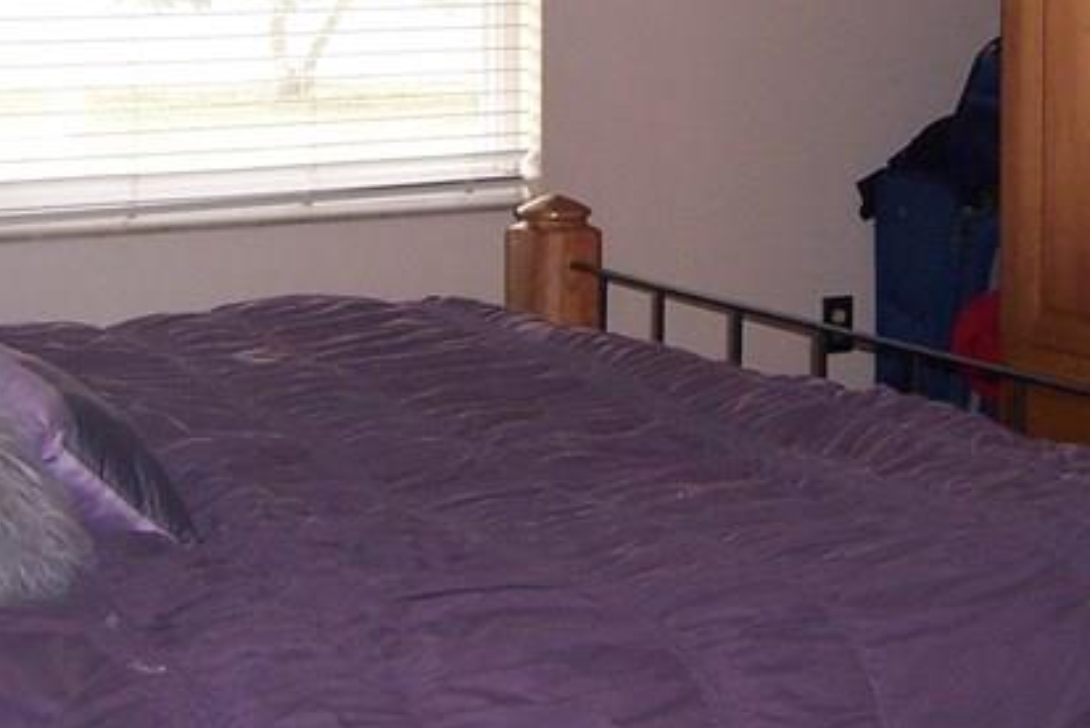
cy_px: 16
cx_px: 676
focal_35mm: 85
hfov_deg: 23.8
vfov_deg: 15.8
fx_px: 2575
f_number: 2.8
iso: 140
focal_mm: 5.5
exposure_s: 1/60
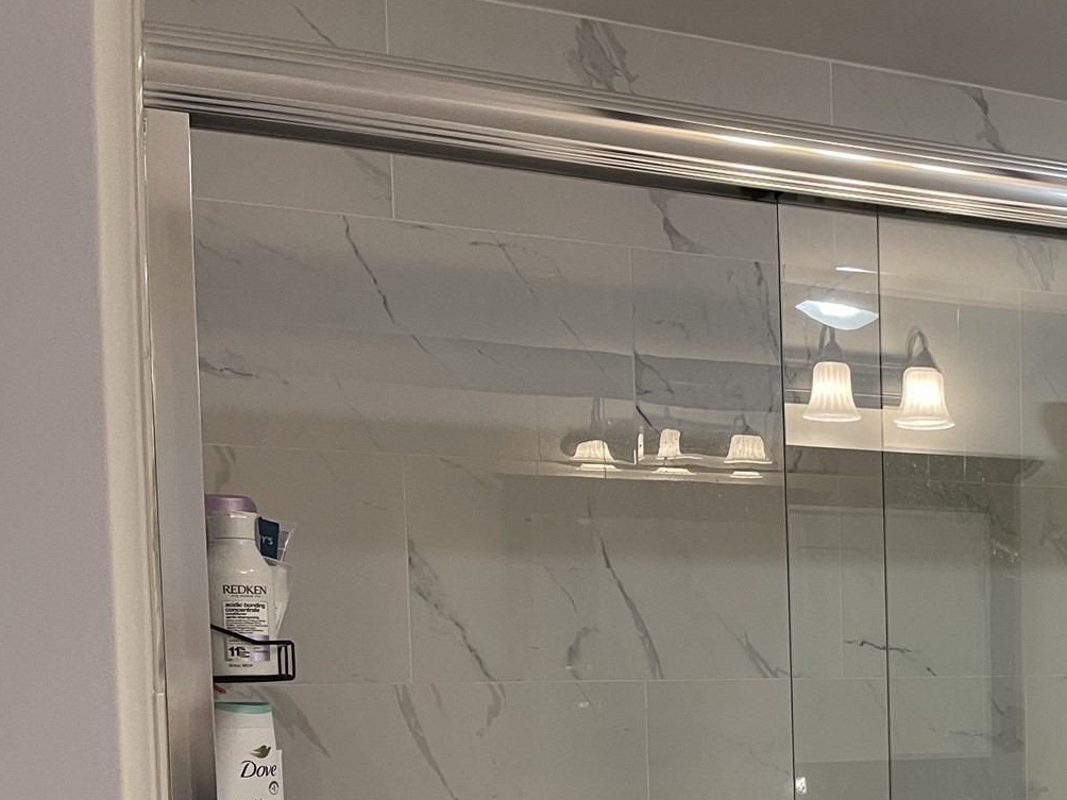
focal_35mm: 51
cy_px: 796
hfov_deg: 34.2
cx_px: 1067
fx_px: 1572
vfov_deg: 27.0
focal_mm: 5.1
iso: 200
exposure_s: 1/60
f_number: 1.6
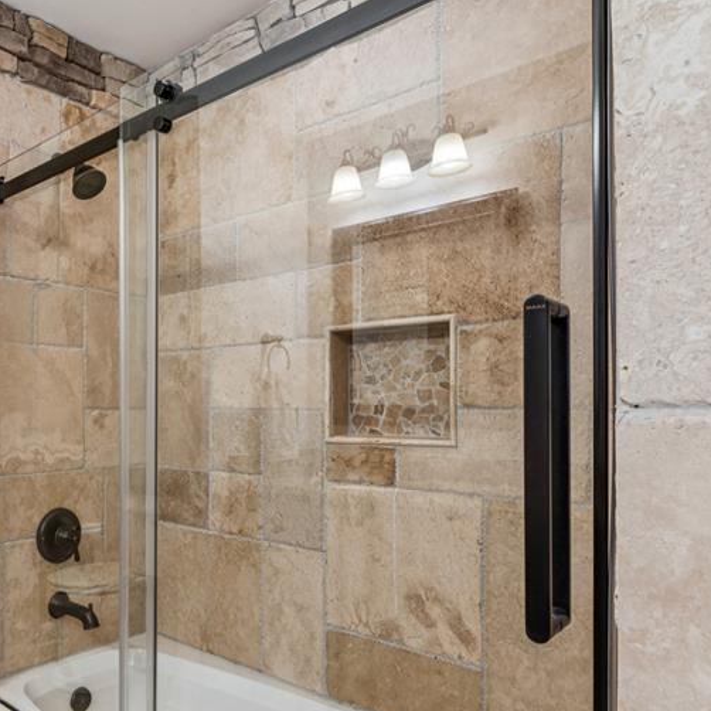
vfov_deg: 58.1
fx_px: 636
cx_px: 89
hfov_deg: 52.3
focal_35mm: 27
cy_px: 412
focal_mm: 15.8
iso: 100
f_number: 13
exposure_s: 1.3
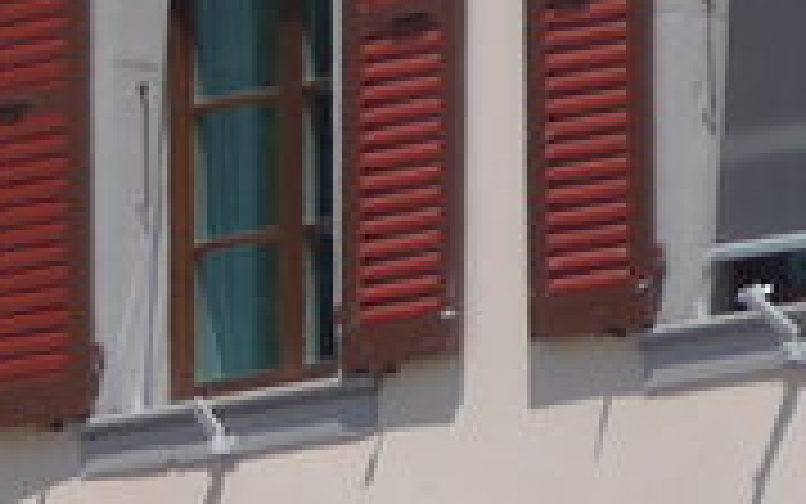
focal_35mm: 879
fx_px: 19314
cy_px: 1818
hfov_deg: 2.4
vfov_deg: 1.5
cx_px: -1031
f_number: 5.2
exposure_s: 1/500
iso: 80
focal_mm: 24.3
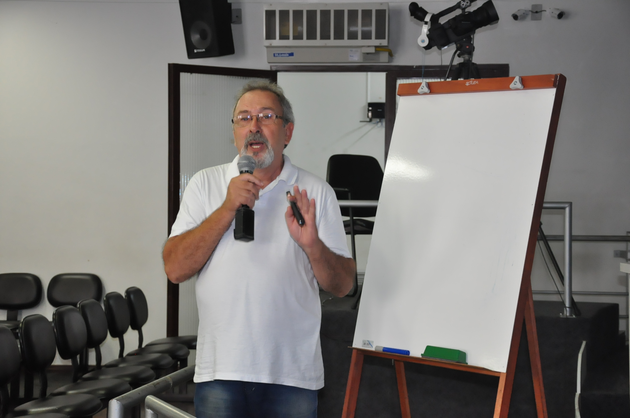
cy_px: 209
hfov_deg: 29.9
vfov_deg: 20.1
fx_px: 1180
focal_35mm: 68
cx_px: 315
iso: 2000
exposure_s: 1/60
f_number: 5
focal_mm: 45
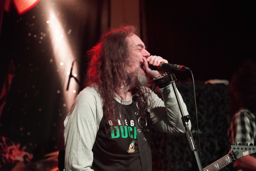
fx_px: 747
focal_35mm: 105
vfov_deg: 13.0
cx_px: 128
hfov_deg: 19.5
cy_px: 86
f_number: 4
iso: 12800
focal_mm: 105
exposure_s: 1/80
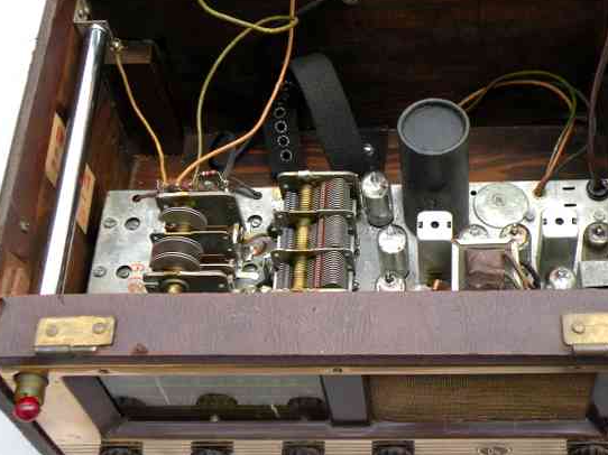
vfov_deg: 23.6
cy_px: 203
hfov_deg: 31.2
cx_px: 343
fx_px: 1088
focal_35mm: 62
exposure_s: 1/246
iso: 64
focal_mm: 7.4
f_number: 7.1
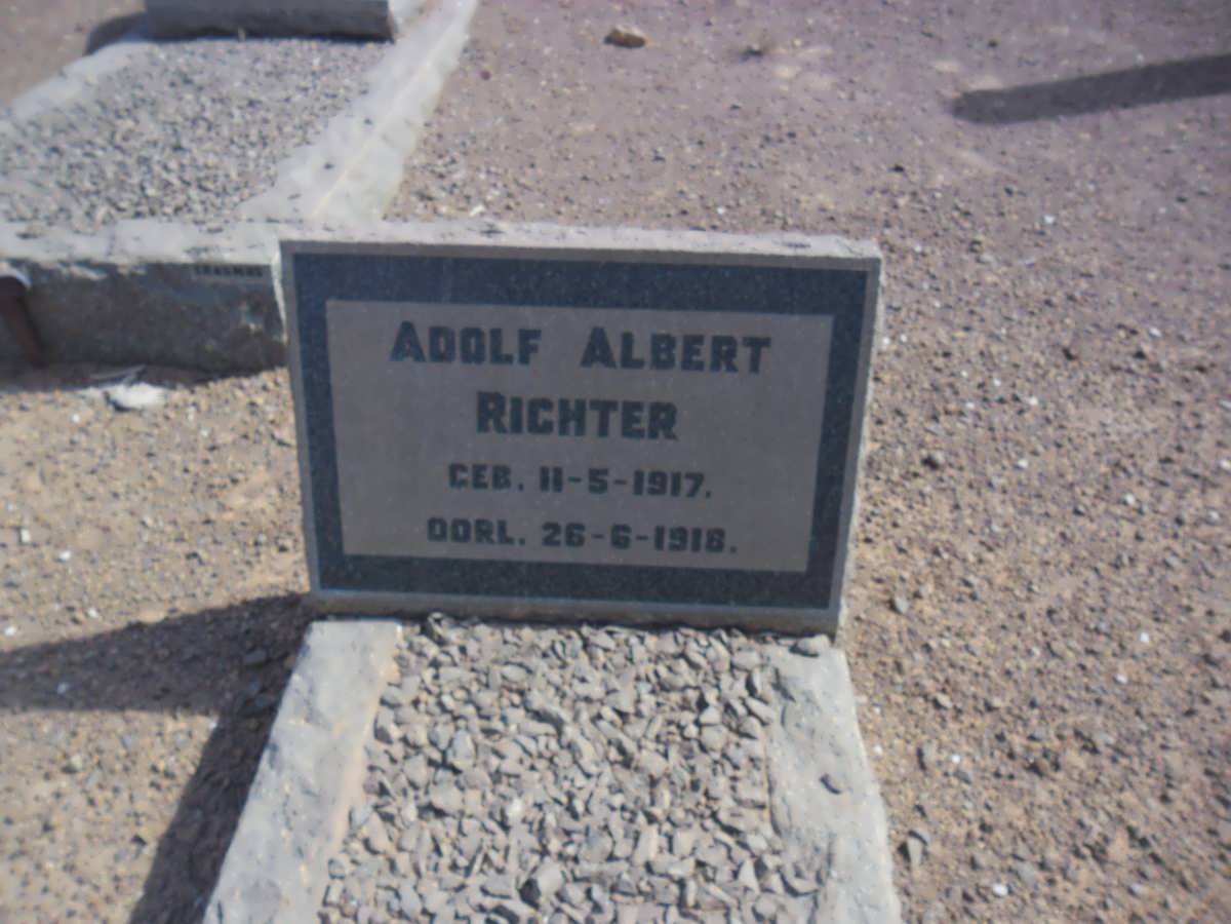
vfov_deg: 51.4
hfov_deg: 65.3
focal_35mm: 27
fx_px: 960
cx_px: 616
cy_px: 462
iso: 80
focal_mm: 4.9
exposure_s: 1/412
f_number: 3.5
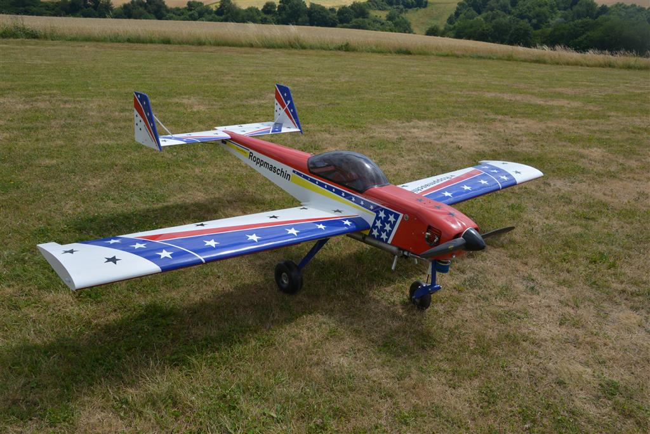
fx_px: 578
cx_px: 325
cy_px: 217
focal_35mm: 32
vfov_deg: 41.1
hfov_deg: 58.7
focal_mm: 32
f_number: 14
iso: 400
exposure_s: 1/800
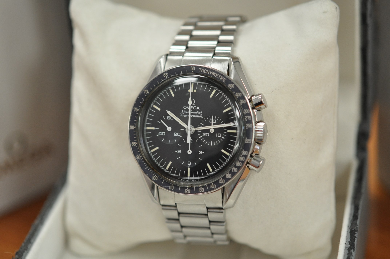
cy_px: 130
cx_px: 195
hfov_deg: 22.6
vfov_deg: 15.2
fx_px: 974
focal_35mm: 90
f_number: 3.5
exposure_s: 1/200
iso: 800
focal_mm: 60
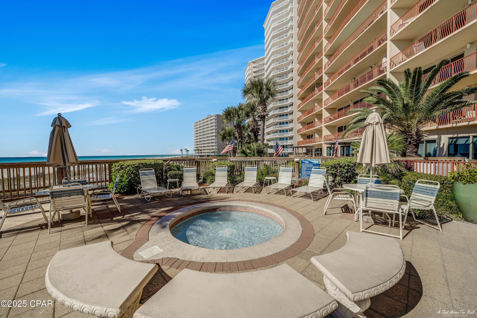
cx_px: 238
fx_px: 172
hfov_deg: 108.3
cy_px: 159
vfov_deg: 85.4
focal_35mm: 13
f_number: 5.6
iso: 100
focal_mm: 13
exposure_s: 1/1600
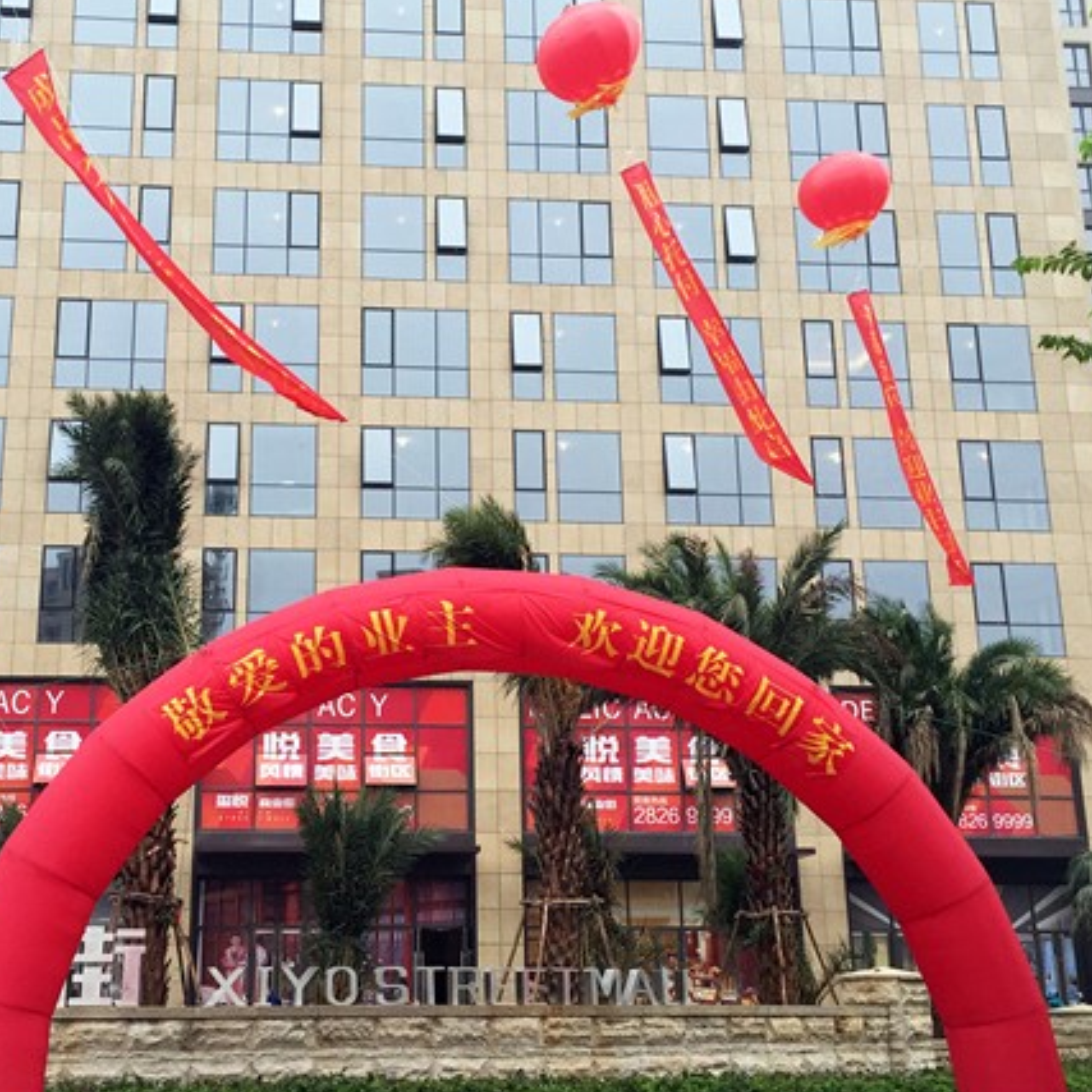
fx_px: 1713
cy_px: 463
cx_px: 417
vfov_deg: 35.3
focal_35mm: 48
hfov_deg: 35.2
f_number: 2.2
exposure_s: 1/299
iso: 32
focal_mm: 4.15
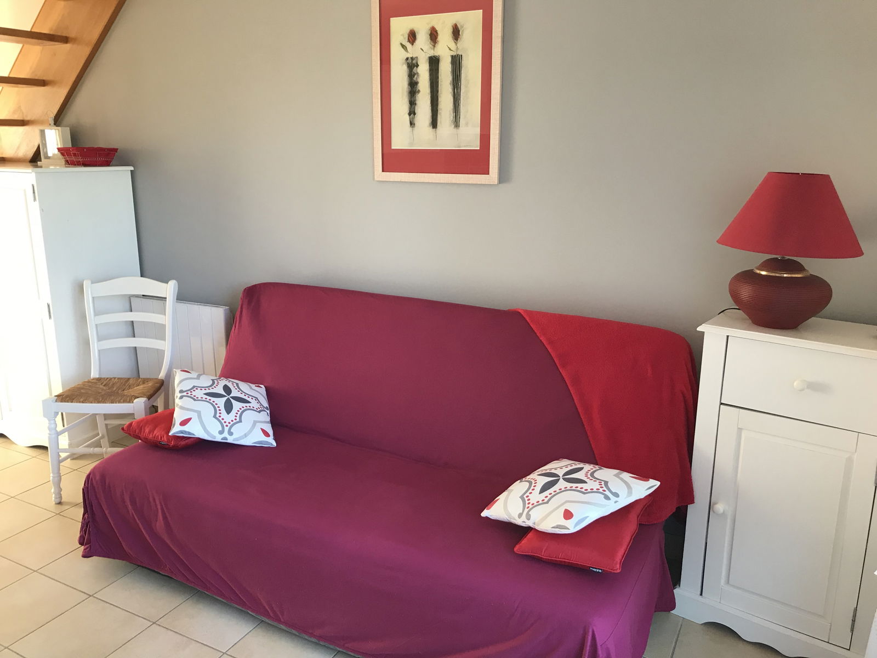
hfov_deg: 63.4
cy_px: 329
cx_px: 438
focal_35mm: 28
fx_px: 709
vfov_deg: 49.7
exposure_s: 1/30
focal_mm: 3.99
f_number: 1.8
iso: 25
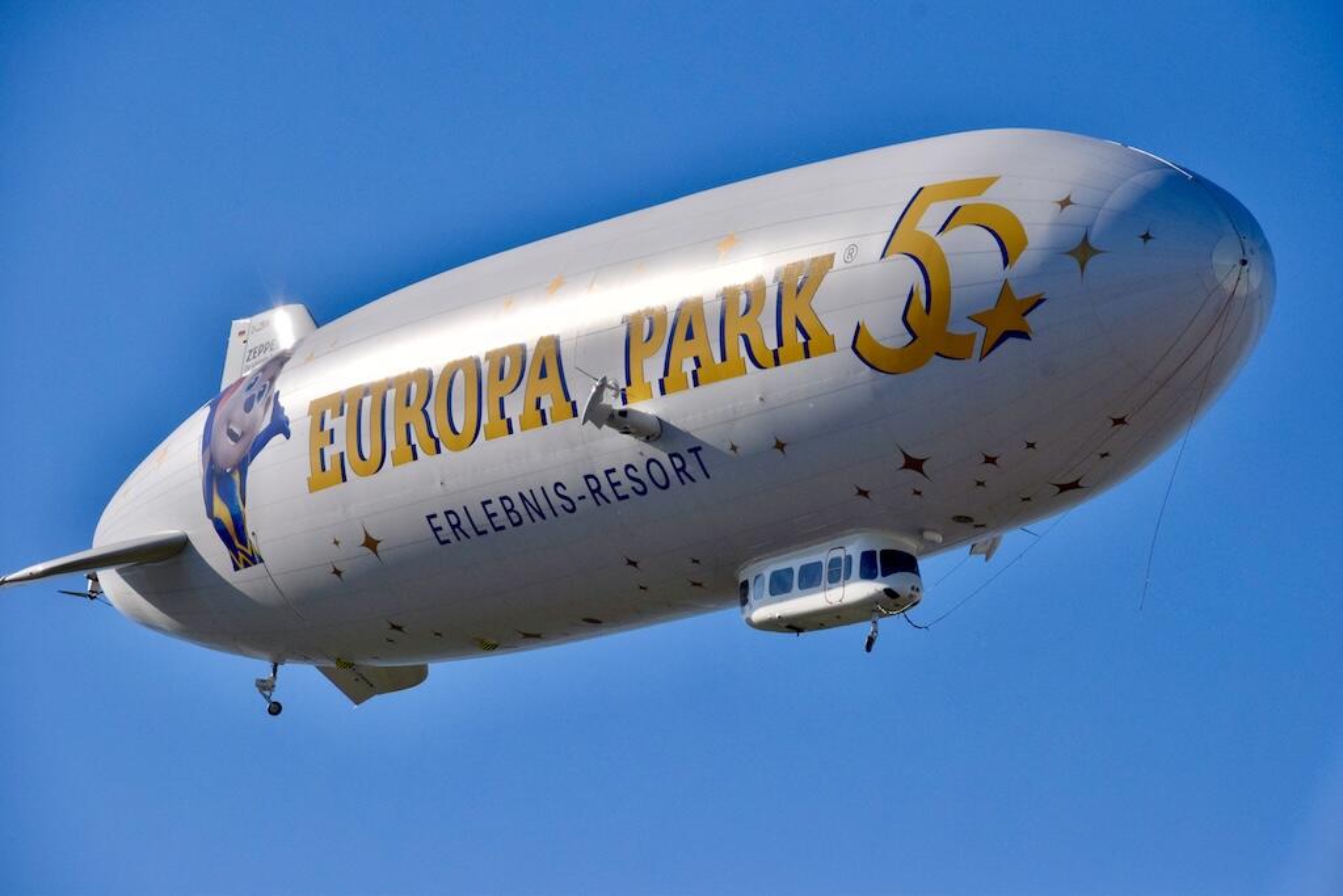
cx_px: 672
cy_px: 448
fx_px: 8115
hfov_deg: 9.5
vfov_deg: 6.3
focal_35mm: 218
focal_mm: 145
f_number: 11
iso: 800
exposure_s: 1/4000
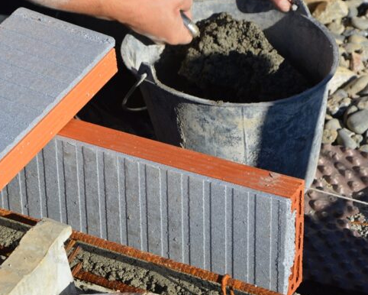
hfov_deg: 12.1
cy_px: 156
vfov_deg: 9.7
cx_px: 128
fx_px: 1728
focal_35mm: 159
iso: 100
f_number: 8
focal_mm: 85
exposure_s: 1/250
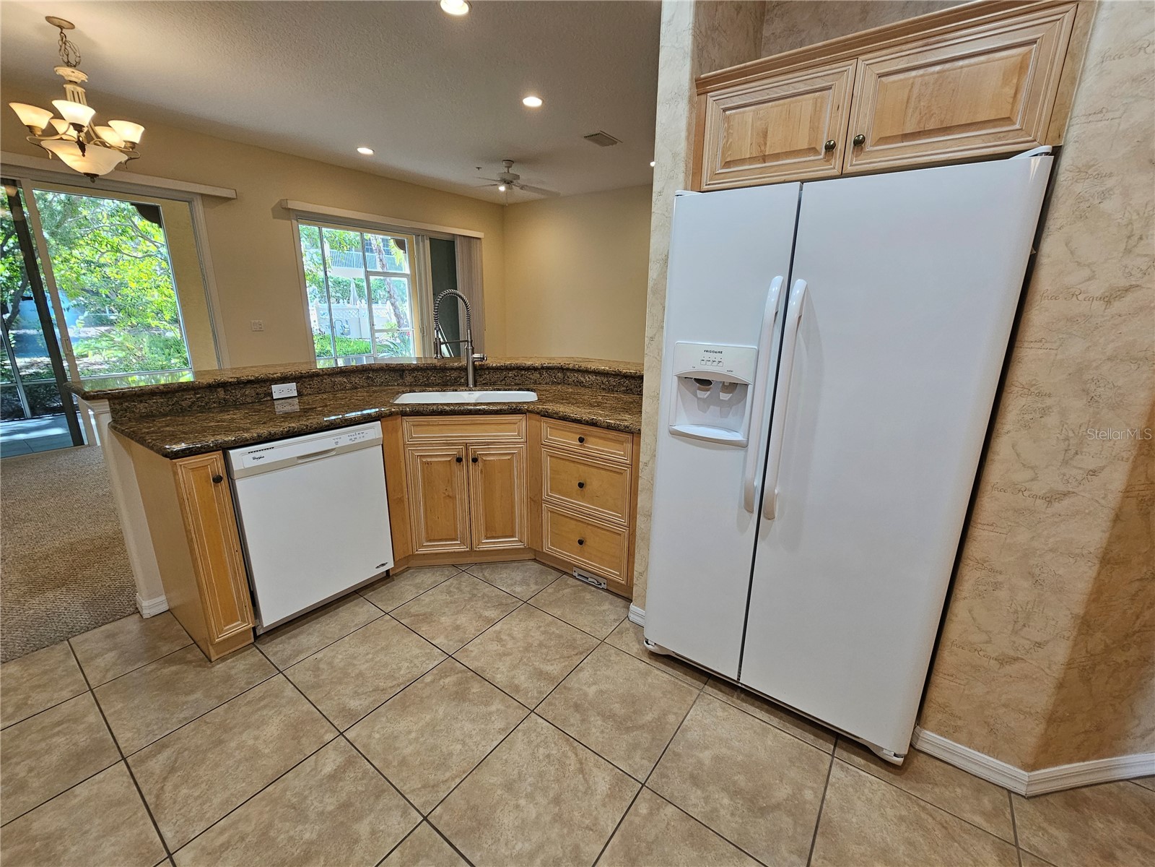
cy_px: 434
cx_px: 578
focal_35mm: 13
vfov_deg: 89.9
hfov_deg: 106.2
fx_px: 434
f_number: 2.2
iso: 125
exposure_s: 1/60
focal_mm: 2.2
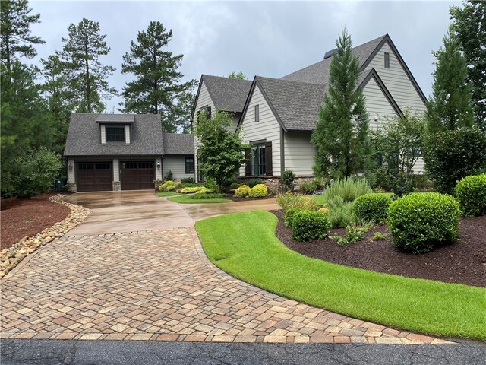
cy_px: 182
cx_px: 243
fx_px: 365
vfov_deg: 53.1
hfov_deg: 67.3
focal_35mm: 26
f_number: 1.8
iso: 32
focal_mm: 4.25
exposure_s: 1/1808
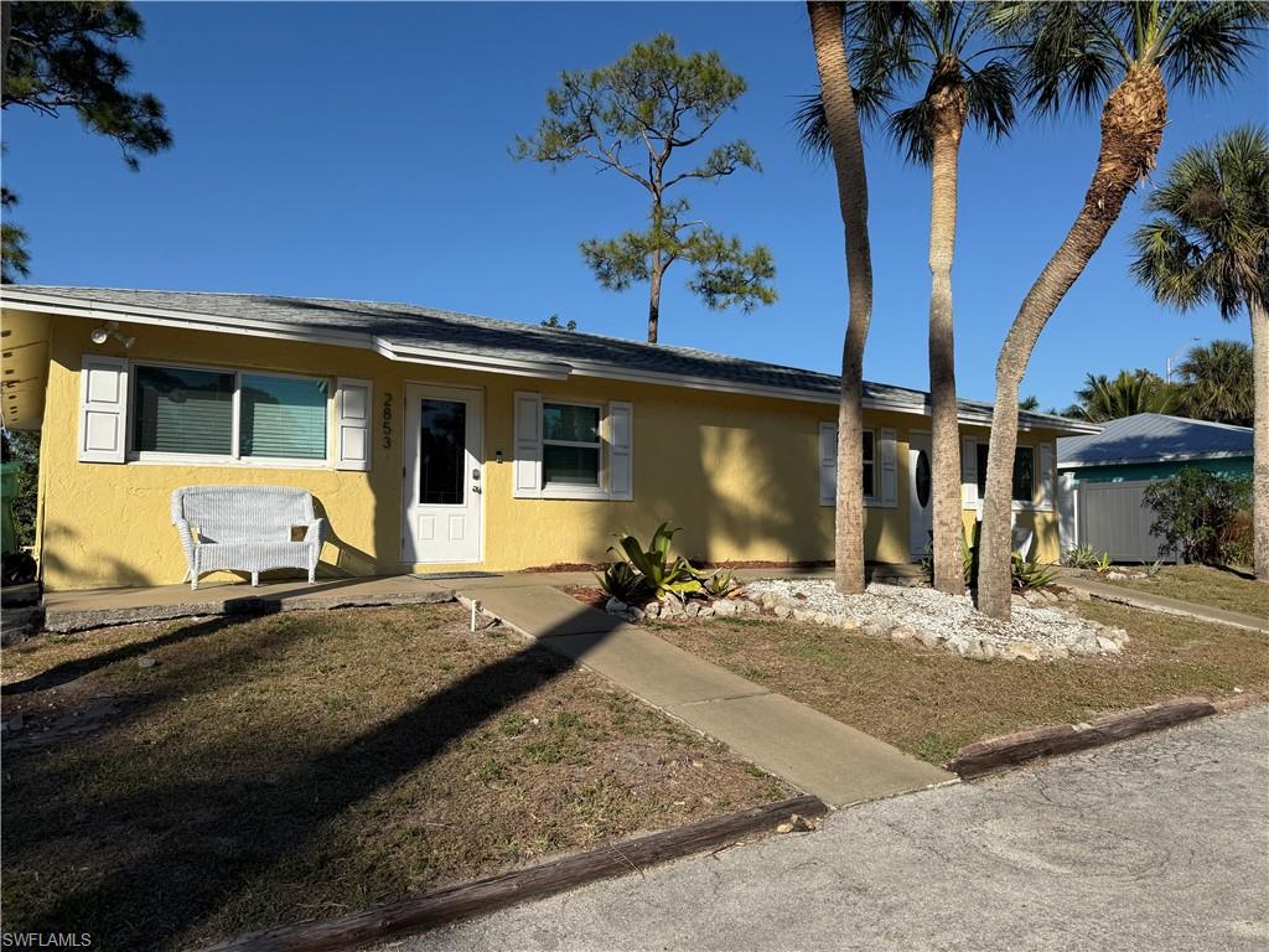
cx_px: 634
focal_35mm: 24
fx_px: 880
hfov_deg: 71.6
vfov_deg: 56.8
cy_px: 476
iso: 80
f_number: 1.78
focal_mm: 6.76
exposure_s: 1/6173
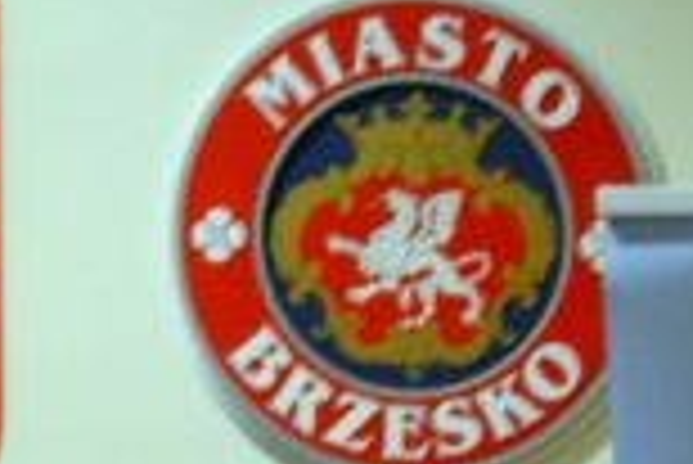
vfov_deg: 4.2
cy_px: 874
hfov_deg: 6.3
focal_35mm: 327
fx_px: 6301
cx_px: 274
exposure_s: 1/50
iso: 1600
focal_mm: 56
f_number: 4.8
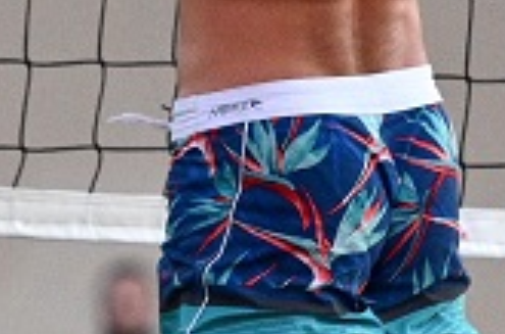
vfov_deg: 1.3
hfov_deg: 2.0
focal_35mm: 1057
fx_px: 14785
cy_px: -205
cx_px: 327
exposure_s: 1/400
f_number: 2.8
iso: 3200
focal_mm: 145
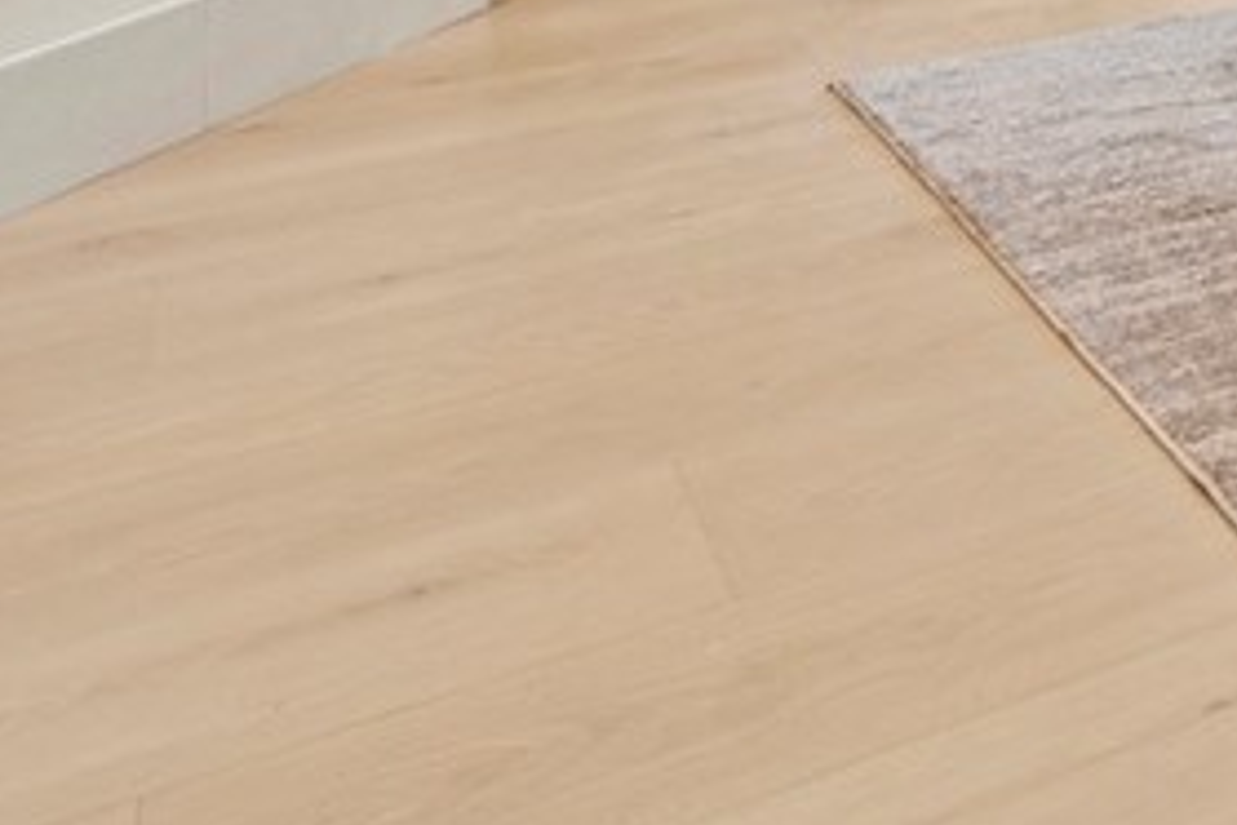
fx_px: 1890
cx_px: 1521
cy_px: -592
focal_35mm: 55
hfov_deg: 30.3
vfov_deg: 19.5
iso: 640
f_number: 9
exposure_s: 1/6
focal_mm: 15
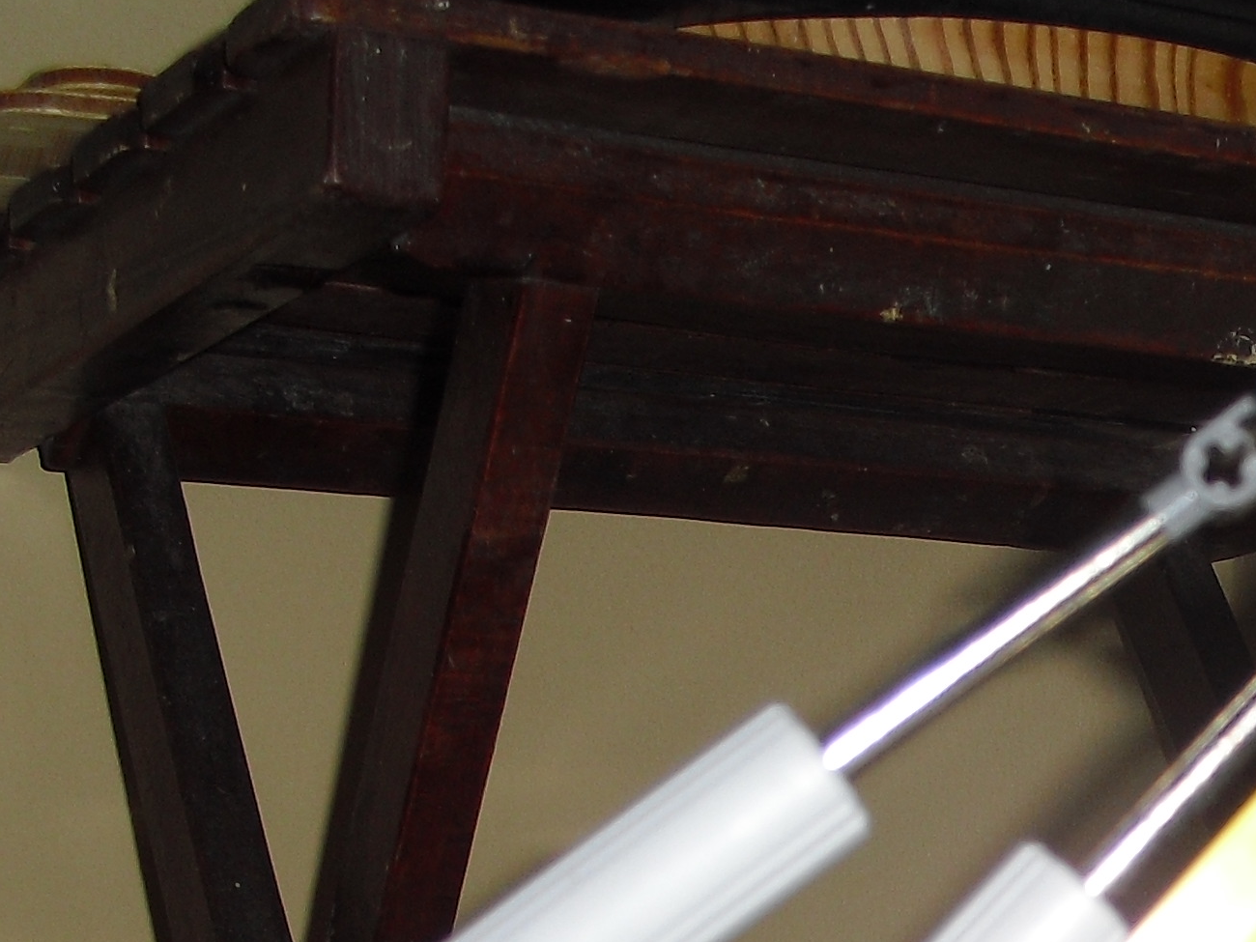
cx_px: 1267
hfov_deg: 18.9
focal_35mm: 101
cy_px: 1225
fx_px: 3665
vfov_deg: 14.1
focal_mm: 6.3
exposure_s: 1/60
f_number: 3.1
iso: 100
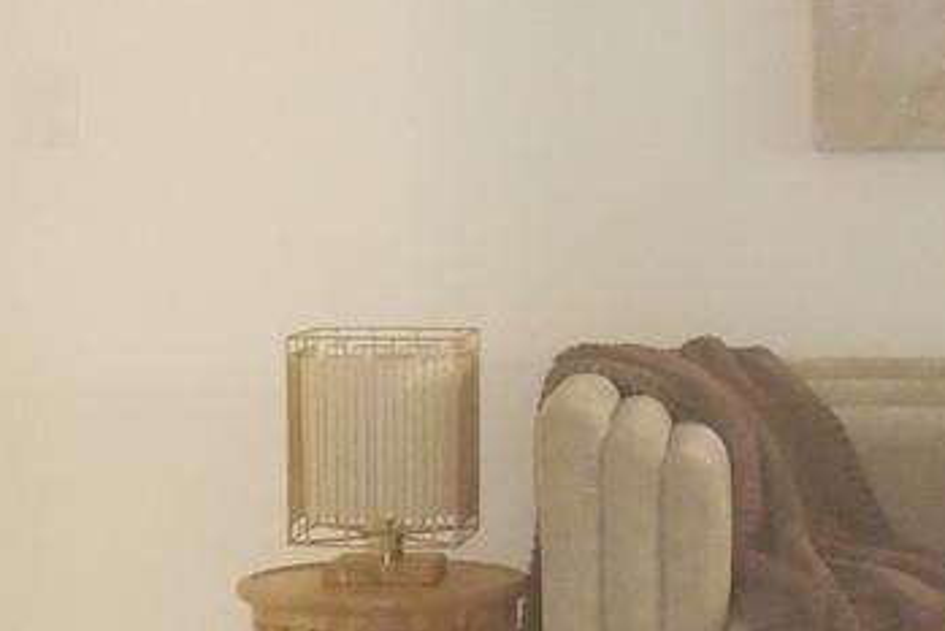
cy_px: 268
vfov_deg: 11.1
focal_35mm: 124
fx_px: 3256
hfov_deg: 16.4
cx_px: 206
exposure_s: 1/25
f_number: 3.5
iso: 640
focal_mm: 4.6
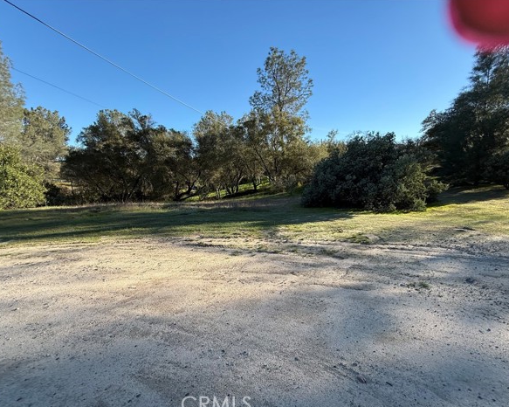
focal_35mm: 15
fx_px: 226
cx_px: 270
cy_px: 207
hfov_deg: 96.7
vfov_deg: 84.0
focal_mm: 2.22
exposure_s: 1/726
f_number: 2.2
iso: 64
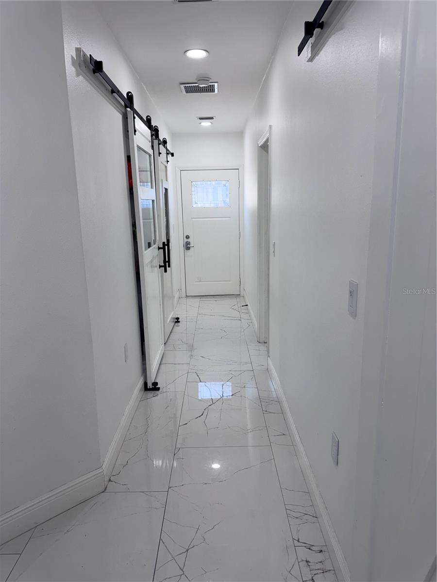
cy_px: 291
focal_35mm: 24
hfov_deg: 56.8
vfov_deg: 71.6
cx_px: 218
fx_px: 404
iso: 64
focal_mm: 6.76
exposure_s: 1/197
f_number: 1.78
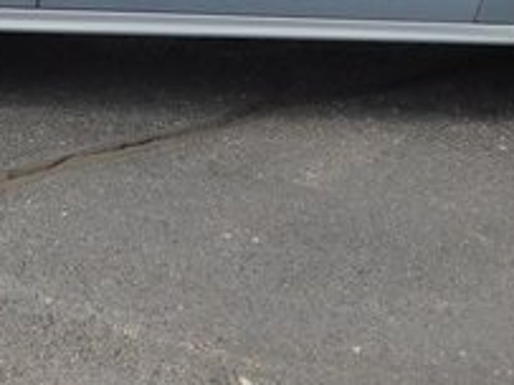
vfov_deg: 11.8
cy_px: -162
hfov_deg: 16.1
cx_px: 43
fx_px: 1796
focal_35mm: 121
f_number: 3
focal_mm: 4.1
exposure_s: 1/500
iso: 125
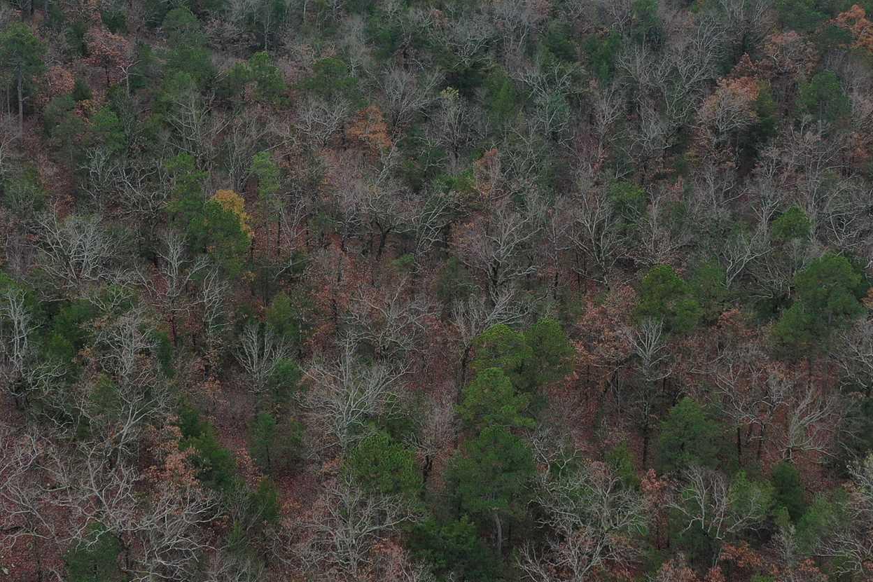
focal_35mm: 69
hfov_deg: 29.2
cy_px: 179
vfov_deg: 19.6
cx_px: 414
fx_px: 1673
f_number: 3.5
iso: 100
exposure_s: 1/50
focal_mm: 10.26
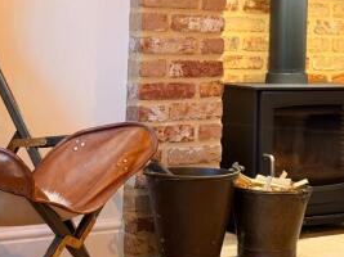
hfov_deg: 18.5
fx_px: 1043
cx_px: 287
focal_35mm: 105
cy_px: 42
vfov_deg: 14.0
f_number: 1.78
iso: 200
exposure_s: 1/33
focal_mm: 6.76
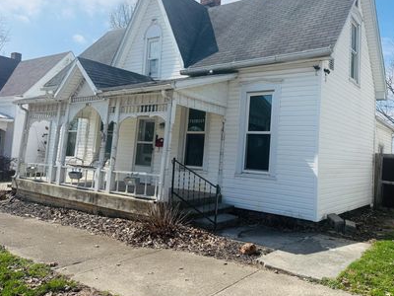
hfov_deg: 59.6
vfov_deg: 46.7
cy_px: 127
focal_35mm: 30
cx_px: 229
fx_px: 341
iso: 100
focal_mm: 6.76
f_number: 1.78
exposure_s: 1/8130
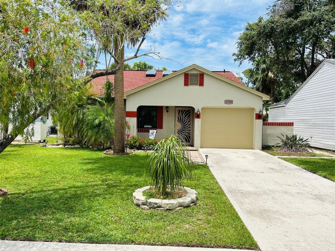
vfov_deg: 53.1
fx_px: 252
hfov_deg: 67.3
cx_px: 168
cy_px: 126
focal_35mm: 26
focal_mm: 5.7
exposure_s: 1/5882
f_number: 1.5
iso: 50
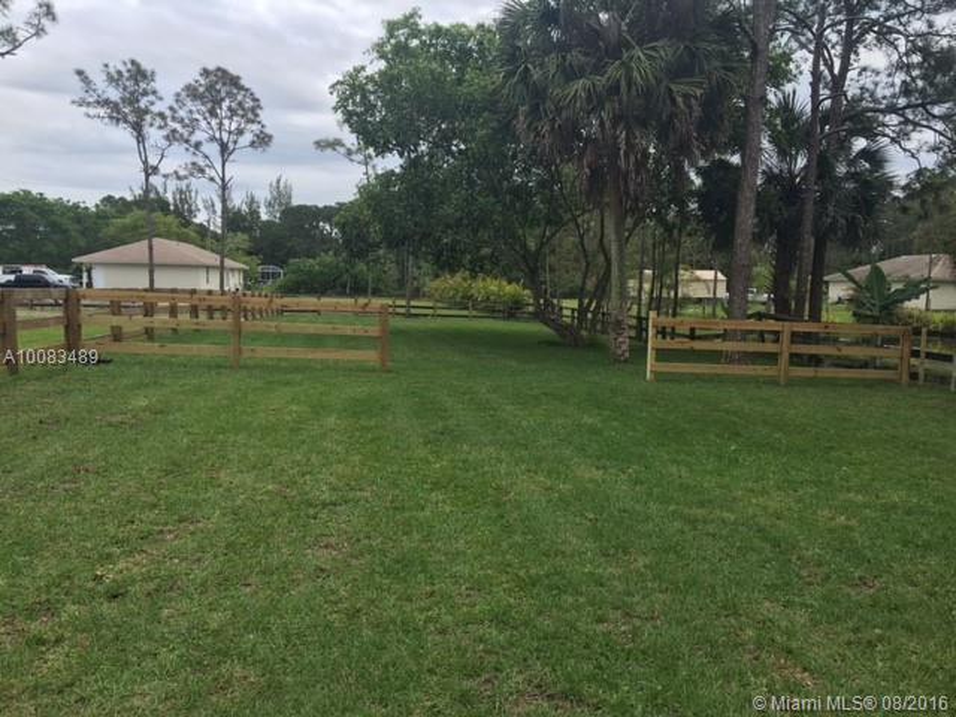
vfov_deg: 48.2
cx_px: 478
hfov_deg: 61.7
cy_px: 358
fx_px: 801
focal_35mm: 29
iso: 25
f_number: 2.2
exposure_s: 1/950
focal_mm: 4.15
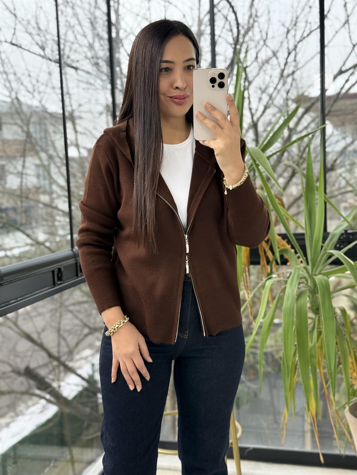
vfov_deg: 39.7
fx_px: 660
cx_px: 178
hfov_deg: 30.3
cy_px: 238
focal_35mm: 48
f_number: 1.78
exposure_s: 1/263
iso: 100
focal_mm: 6.76
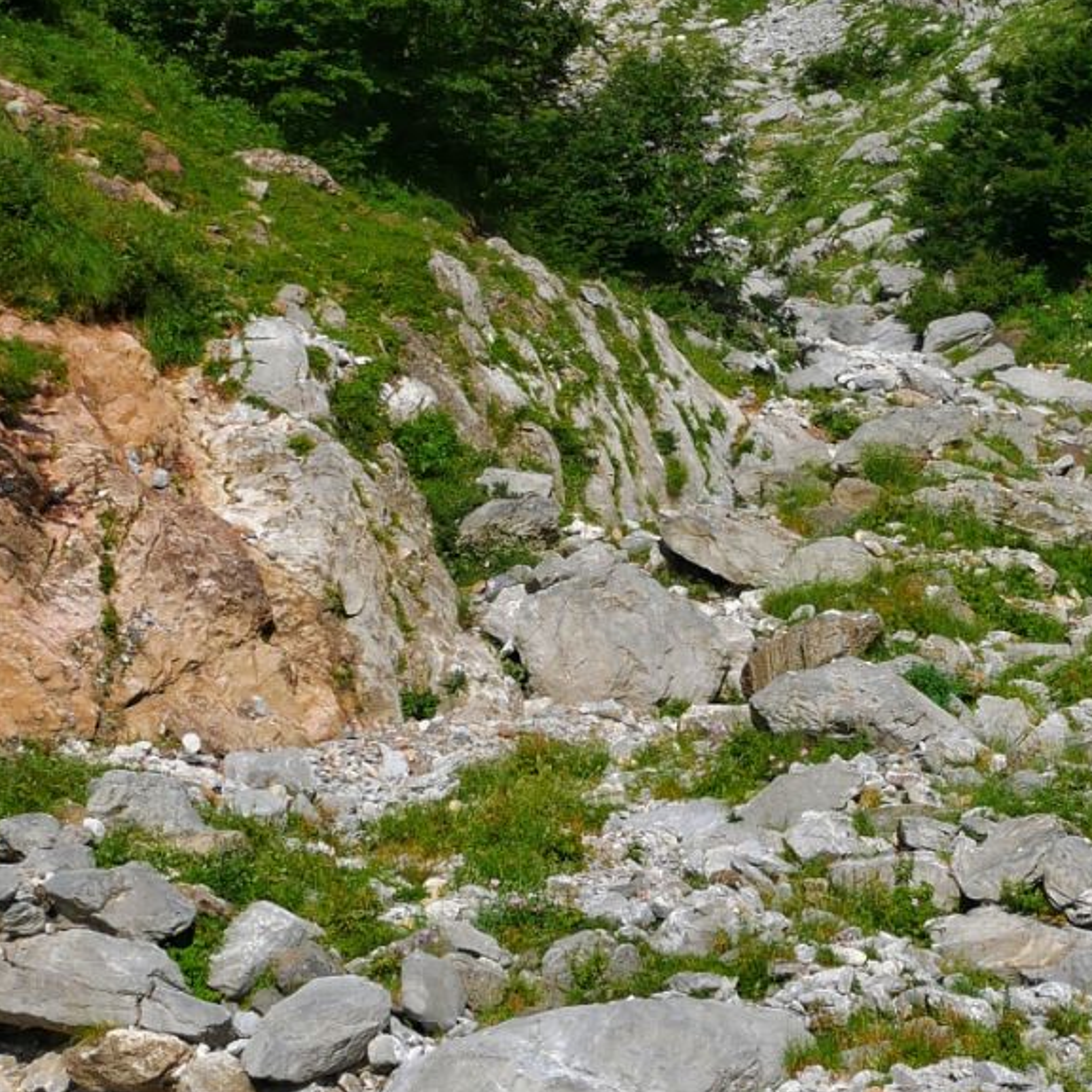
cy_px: 444
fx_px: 3141
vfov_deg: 19.7
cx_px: 803
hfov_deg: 19.6
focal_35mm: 88
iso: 200
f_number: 11
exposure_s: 1/80
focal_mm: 14
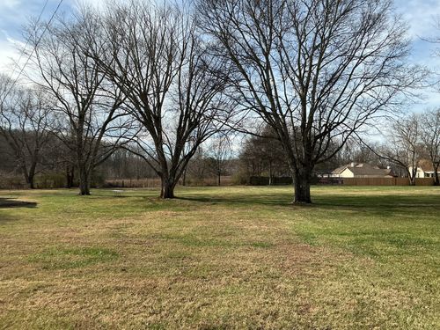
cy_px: 165
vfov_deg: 48.2
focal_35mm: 29
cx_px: 220
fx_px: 369
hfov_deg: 61.7
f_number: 1.8
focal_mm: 3
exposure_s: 1/1342
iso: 25
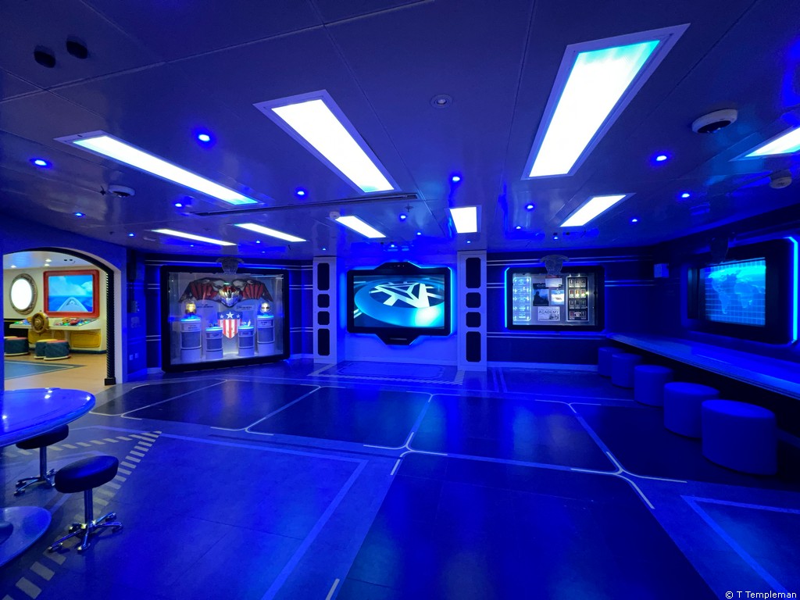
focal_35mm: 13
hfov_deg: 106.2
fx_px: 300
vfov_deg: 89.9
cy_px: 300
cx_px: 400
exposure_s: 1/16
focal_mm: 1.57
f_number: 1.8
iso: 320
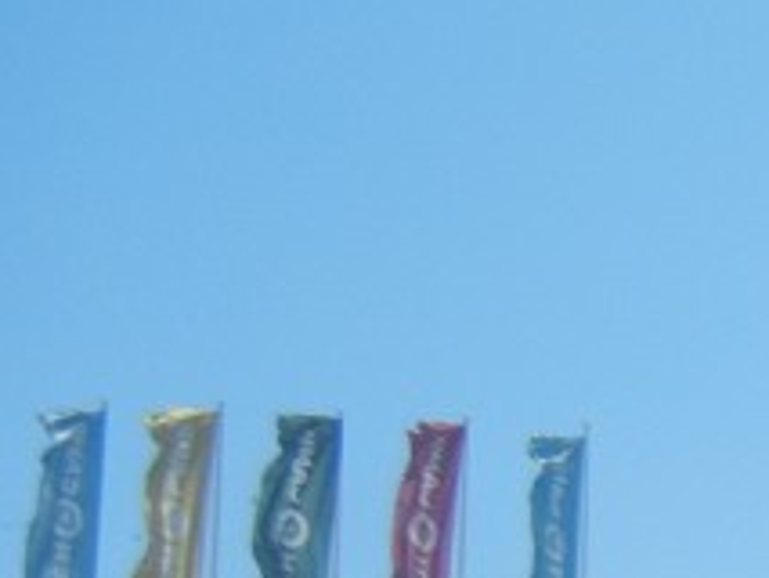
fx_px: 3201
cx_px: 1845
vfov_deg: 10.0
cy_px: 892
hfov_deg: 11.4
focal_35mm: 144
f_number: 7
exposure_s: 1/545
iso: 160
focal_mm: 5.4
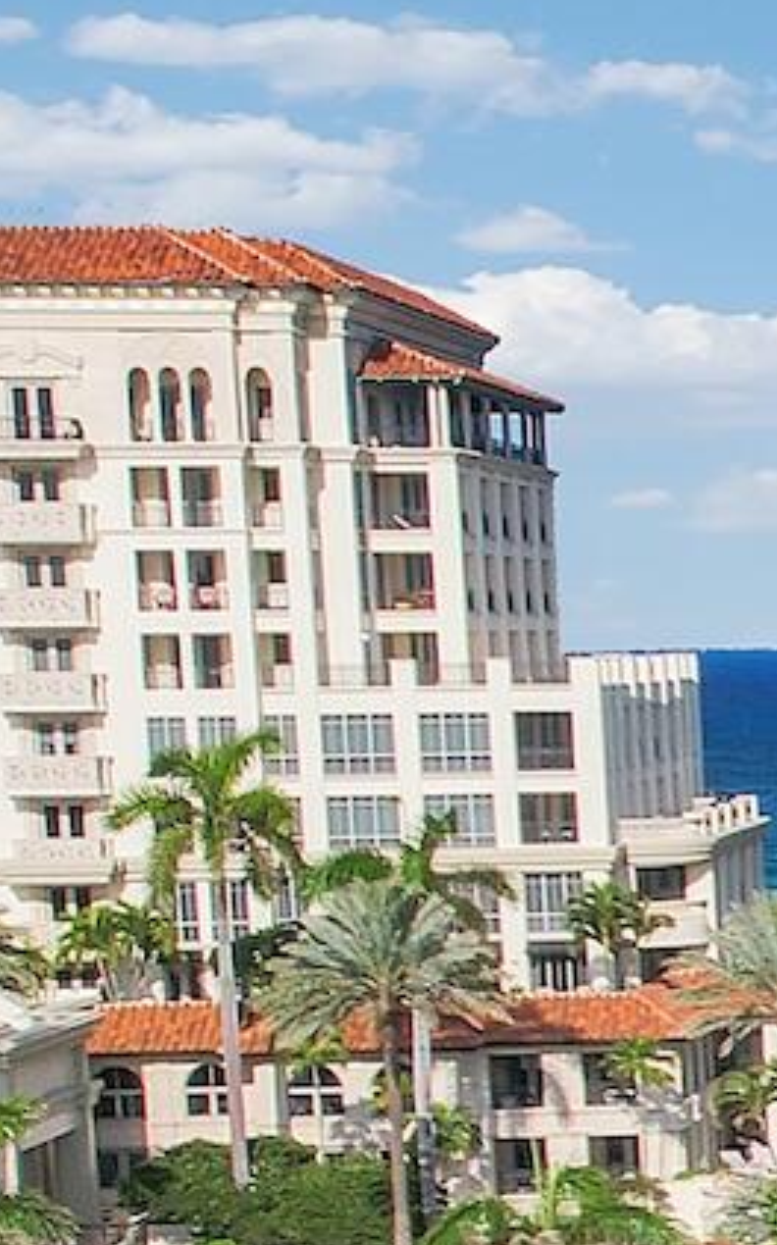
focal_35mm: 124
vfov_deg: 16.4
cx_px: 2384
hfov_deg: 8.6
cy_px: 1298
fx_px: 4206
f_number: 2.8
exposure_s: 1/4000
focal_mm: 8.38
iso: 140
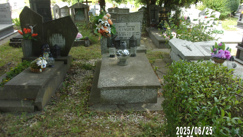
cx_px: 123
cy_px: 63
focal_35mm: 31
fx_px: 200
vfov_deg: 37.8
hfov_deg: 62.6
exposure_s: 1/80
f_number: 3.9
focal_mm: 5.1
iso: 80
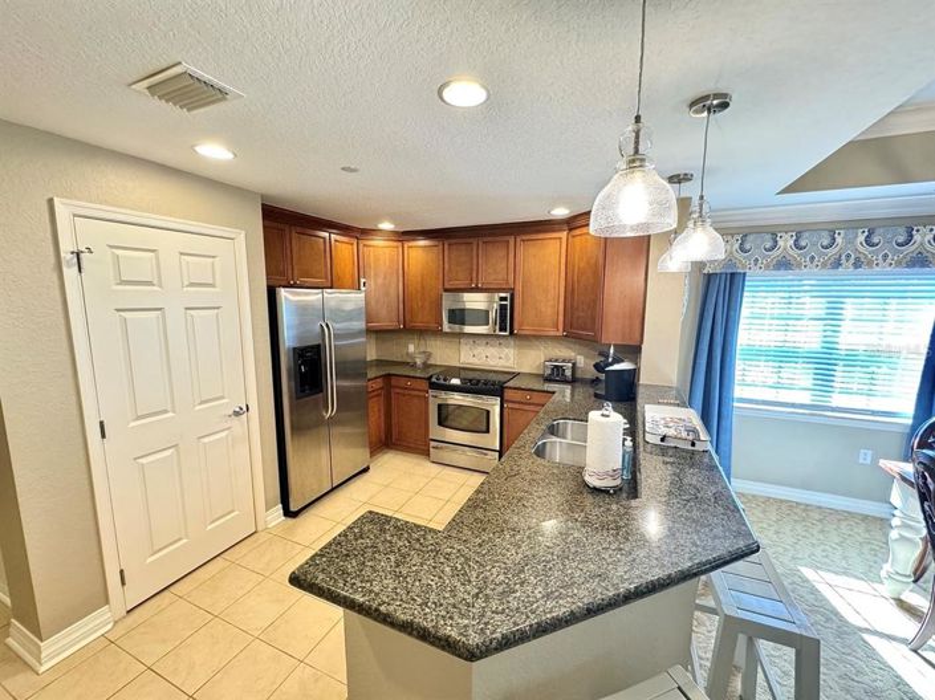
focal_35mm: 14
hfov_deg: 102.1
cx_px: 468
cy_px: 350
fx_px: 378
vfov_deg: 85.6
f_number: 2.2
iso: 250
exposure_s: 1/60
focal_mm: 2.22
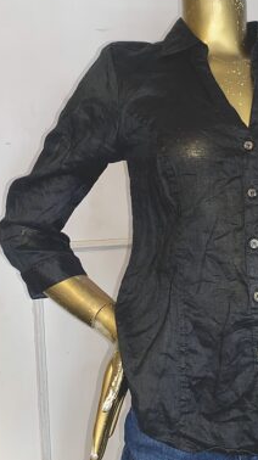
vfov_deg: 50.0
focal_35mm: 40
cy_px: 170
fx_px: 488
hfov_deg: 28.6
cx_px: 225
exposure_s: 1/17
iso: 50
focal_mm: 4.25
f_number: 1.8
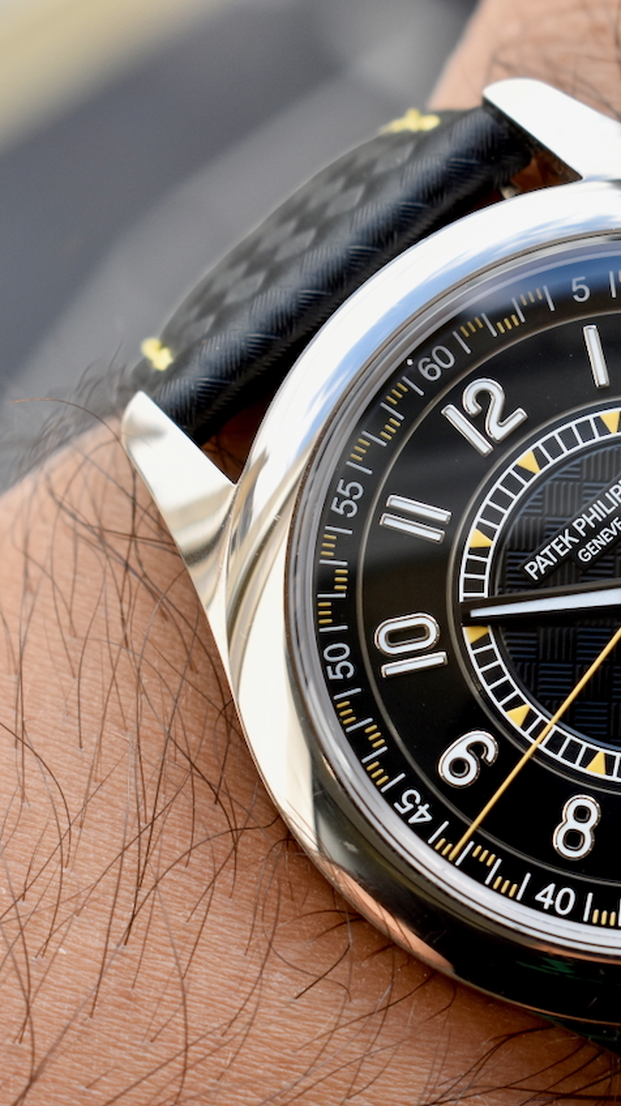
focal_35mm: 114
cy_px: 556
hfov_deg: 10.6
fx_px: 3340
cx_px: 554
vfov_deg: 18.8
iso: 400
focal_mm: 48
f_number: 8
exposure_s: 1/160
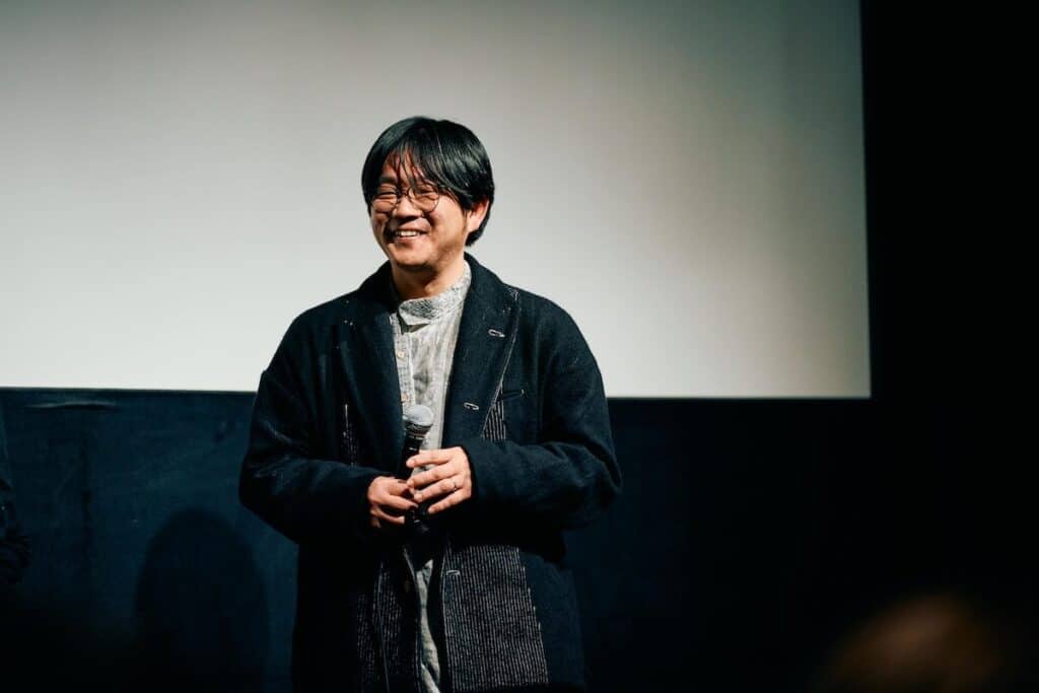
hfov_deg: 10.3
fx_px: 5773
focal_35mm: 200
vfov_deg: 6.9
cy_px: 346
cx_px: 520
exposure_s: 1/200
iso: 1600
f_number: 2.8
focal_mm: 200
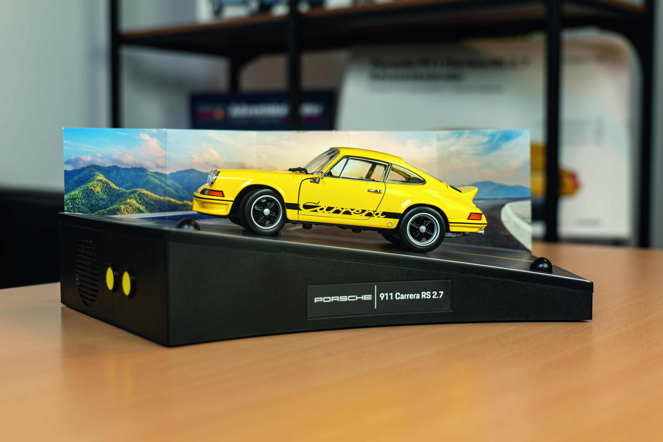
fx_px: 958
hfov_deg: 38.2
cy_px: 215
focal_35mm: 52
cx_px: 334
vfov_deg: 26.0
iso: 125
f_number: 5.3
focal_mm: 50
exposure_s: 1/25
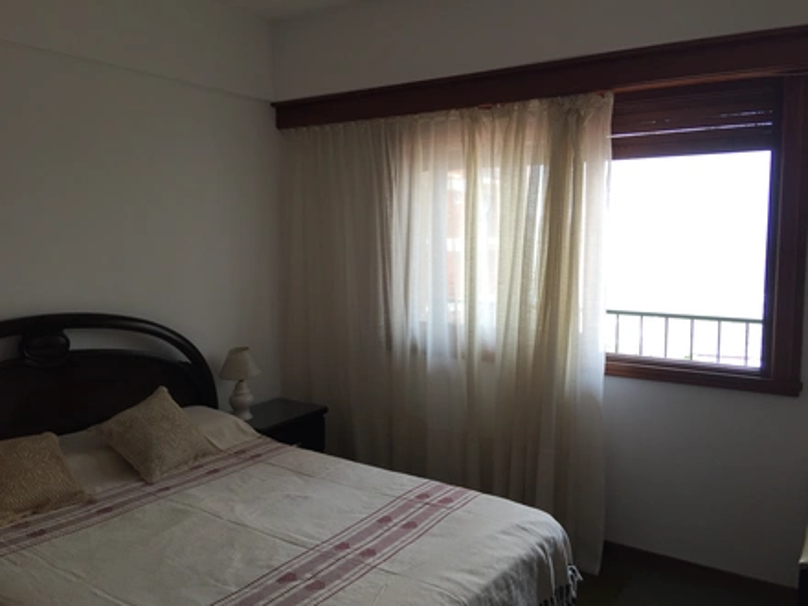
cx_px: 404
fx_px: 677
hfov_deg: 61.7
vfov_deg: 48.2
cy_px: 303
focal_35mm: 29
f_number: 2.2
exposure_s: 1/111
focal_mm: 4.15
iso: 32
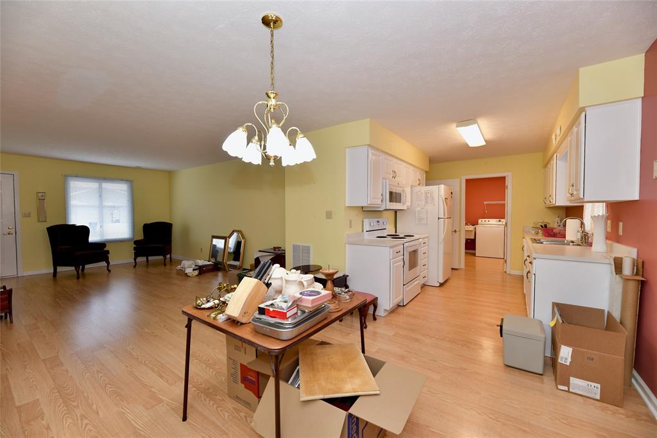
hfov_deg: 104.3
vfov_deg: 81.2
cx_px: 328
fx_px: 255
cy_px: 219
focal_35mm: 14
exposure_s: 1/50
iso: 640
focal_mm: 14
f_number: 6.3
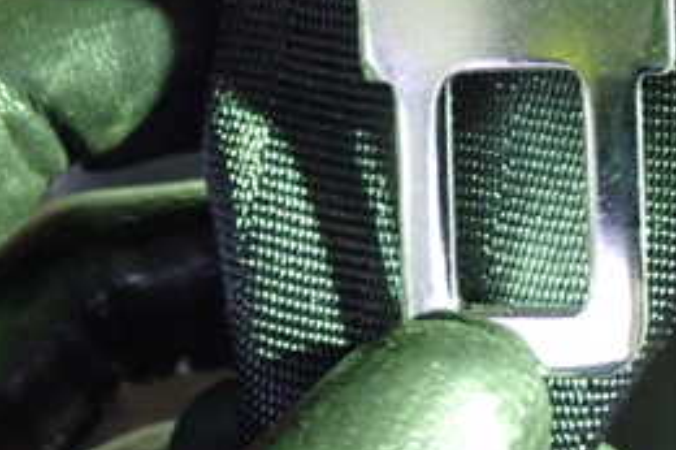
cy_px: 52
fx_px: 1351
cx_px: 517
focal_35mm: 72
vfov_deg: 18.6
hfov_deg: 27.6
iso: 1000
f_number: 2.3
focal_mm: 5.4
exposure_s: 1/8
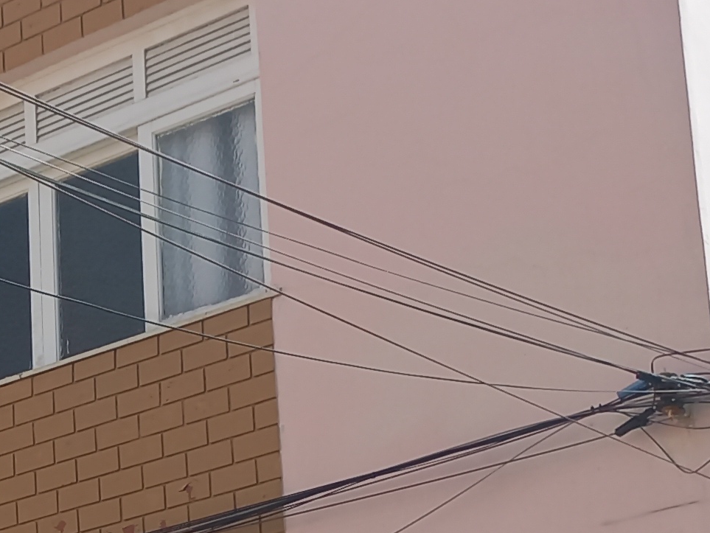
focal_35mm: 120
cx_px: -307
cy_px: 711
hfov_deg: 15.3
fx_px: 2462
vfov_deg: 12.0
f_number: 1.8
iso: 25
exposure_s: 1/635
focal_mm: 4.6
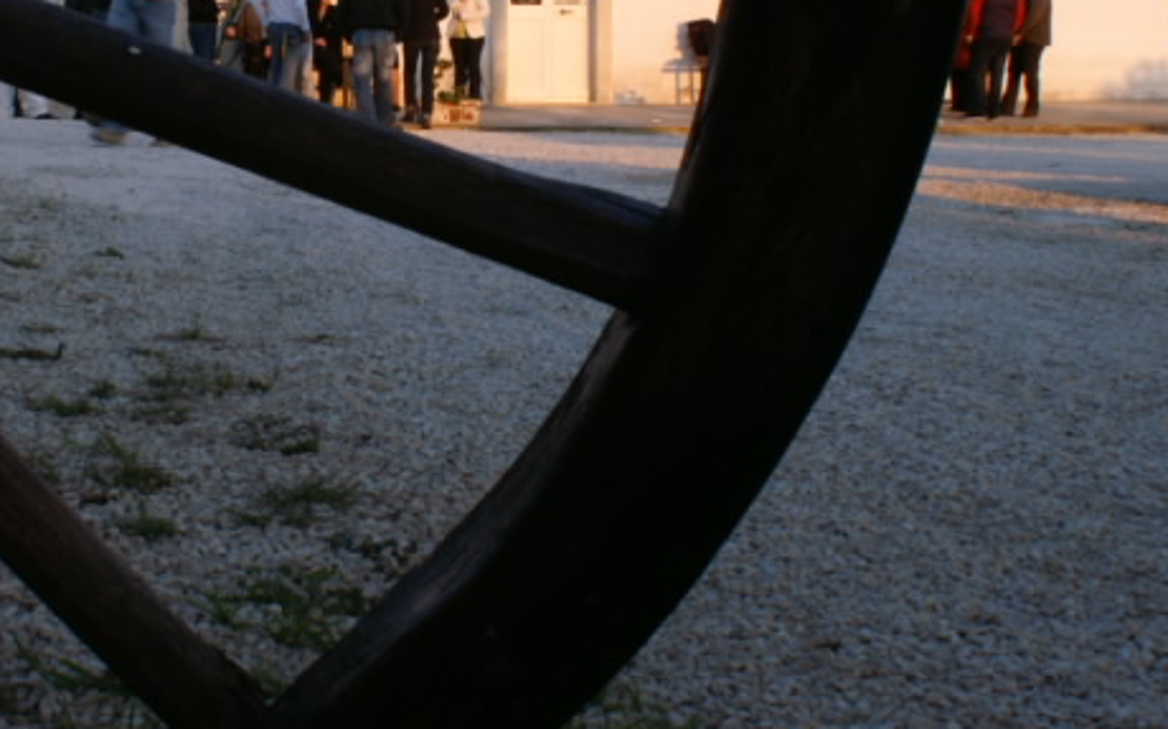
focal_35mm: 68
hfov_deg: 29.9
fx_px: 2164
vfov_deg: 18.8
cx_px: 343
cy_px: 76
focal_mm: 20
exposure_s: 1/40
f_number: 25
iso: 400
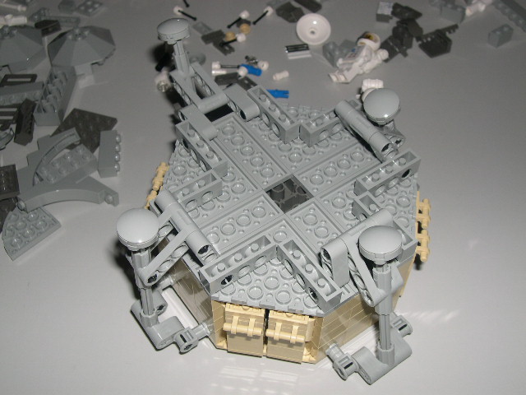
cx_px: 263
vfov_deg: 34.3
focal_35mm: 42
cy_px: 198
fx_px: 638
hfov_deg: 44.8
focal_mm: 9
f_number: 8
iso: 100
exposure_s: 1/60
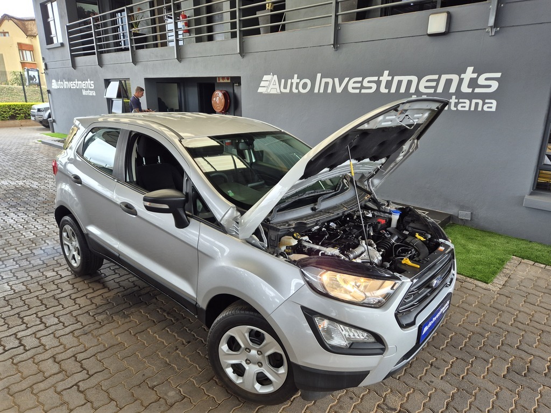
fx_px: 366
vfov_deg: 58.9
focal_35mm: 23
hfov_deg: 73.9
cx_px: 276
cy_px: 206
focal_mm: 5.4
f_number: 1.8
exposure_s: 1/180
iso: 50
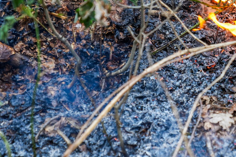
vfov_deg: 9.6
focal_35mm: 142
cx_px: 184
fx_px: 931
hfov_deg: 14.4
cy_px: 32
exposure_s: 1/200
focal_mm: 70
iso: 800
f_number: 3.2
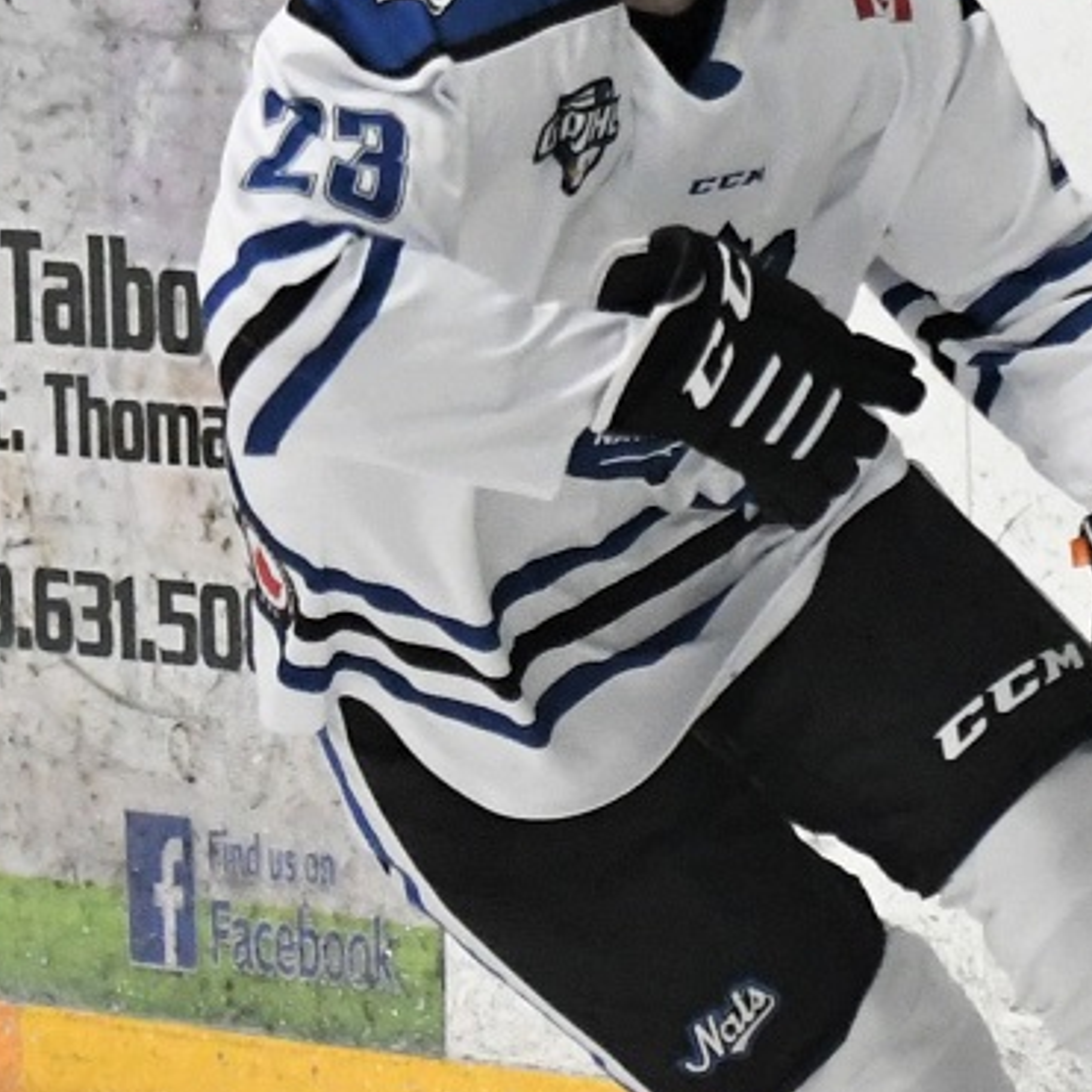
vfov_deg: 5.4
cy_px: 868
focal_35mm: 327
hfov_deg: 5.3
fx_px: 11671
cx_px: 1628
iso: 2800
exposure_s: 1/1000
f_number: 2.8
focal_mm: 70
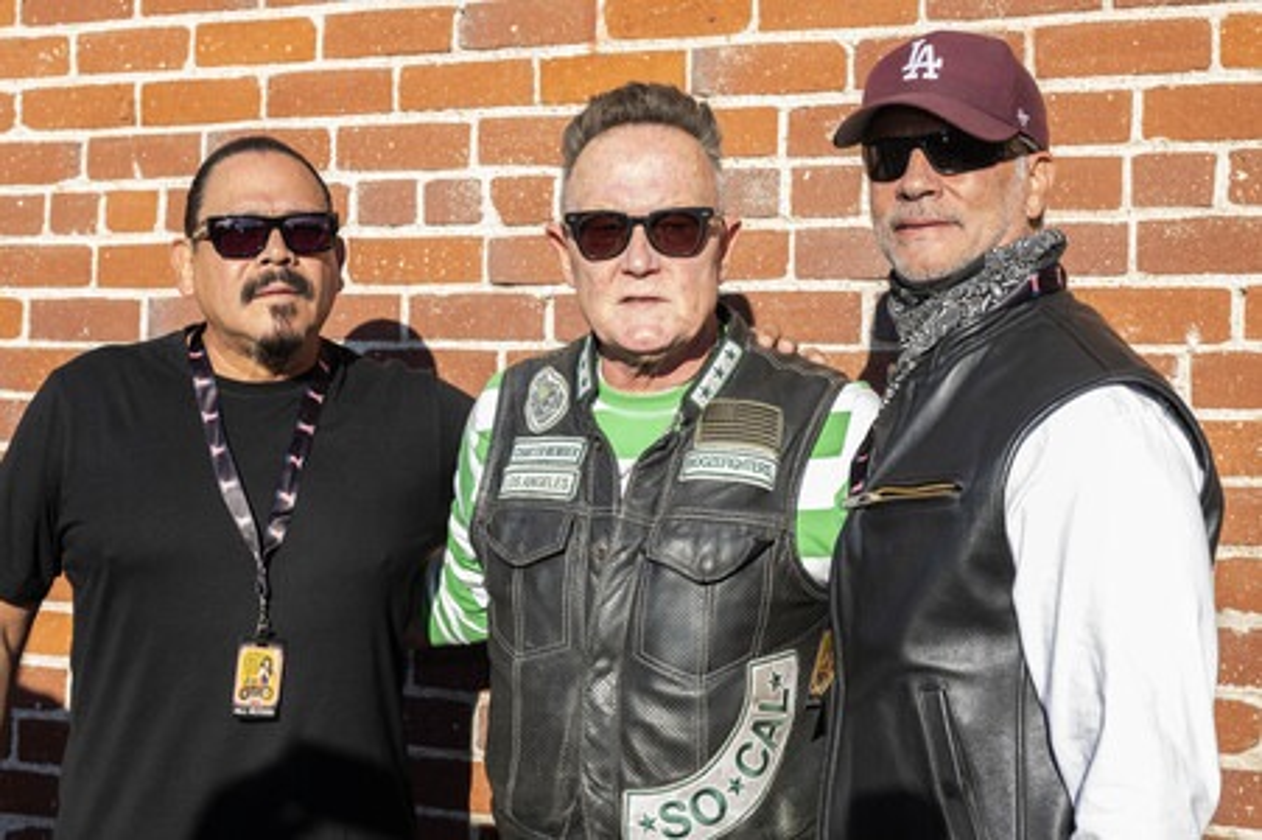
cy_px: 420
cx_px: 631
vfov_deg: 29.8
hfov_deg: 43.6
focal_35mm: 45
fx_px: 1576
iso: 100
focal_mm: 45
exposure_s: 1/200
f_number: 5.6
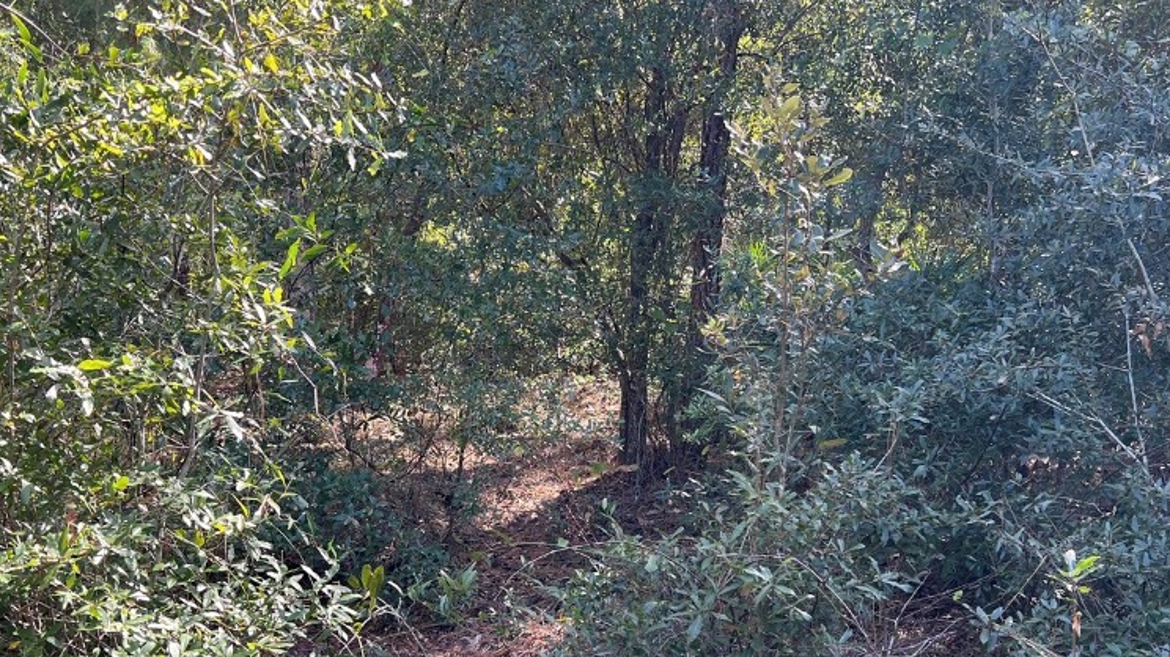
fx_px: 1210
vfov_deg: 30.1
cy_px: 451
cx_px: 528
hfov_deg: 51.5
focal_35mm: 39
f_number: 1.5
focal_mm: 5.7
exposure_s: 1/211
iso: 40
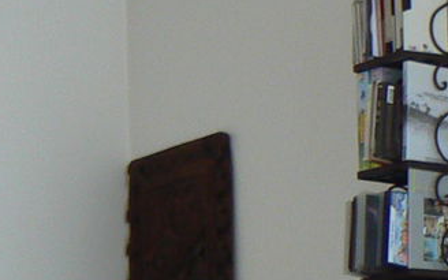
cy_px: 565
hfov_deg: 11.0
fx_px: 2271
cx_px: -131
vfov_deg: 6.8
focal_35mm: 186
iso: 100
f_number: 2.8
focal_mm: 6
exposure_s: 1/30
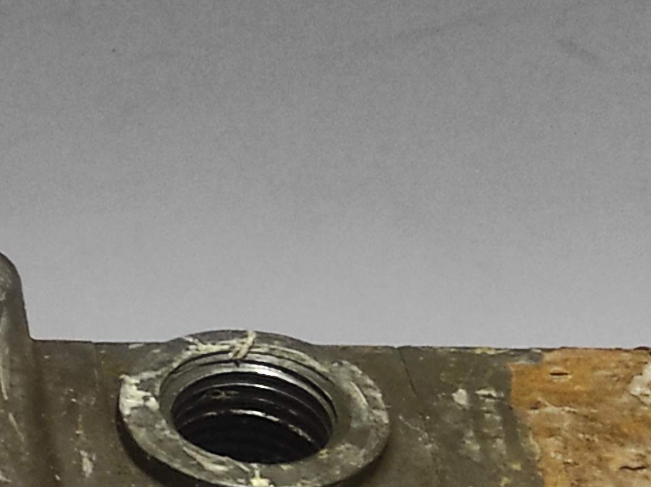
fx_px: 1897
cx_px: -27
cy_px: 755
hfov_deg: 18.8
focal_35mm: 101
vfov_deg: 13.7
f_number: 1.89
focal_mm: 5.43
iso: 1384
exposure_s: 1/33
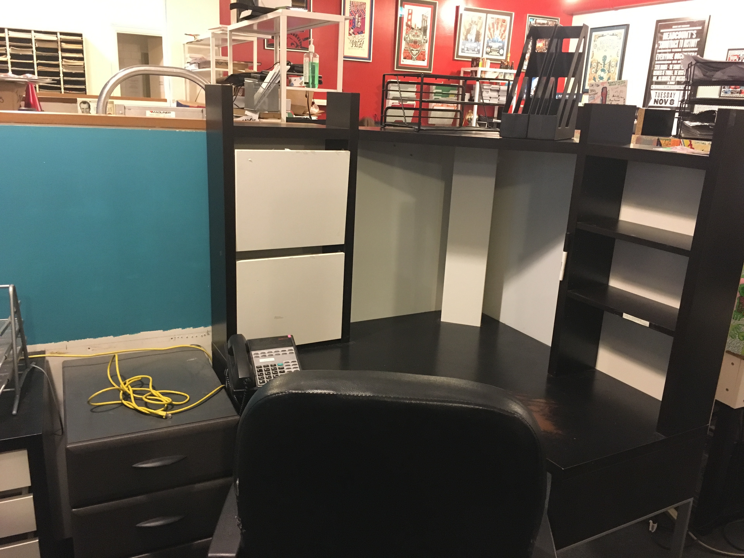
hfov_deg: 61.7
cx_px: 372
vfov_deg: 48.2
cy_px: 279
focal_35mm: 29
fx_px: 623
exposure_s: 1/15
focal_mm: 4.15
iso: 250
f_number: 2.2
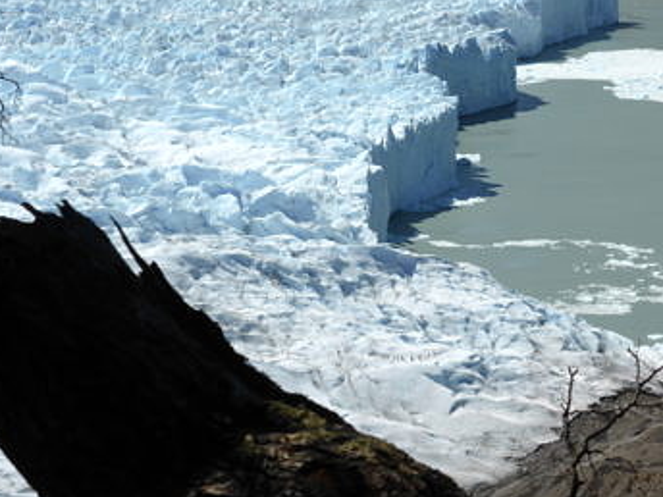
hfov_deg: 17.4
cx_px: 305
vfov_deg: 13.1
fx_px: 2164
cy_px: 196
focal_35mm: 113
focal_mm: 15.1
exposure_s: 1/1600
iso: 100
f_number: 5.2
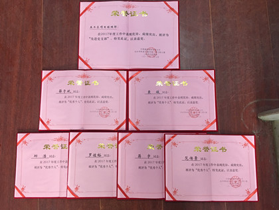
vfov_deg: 48.2
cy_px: 105
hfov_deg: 61.7
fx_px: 234
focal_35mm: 29
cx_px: 140
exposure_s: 1/10
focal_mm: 4.15
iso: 100
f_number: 2.2
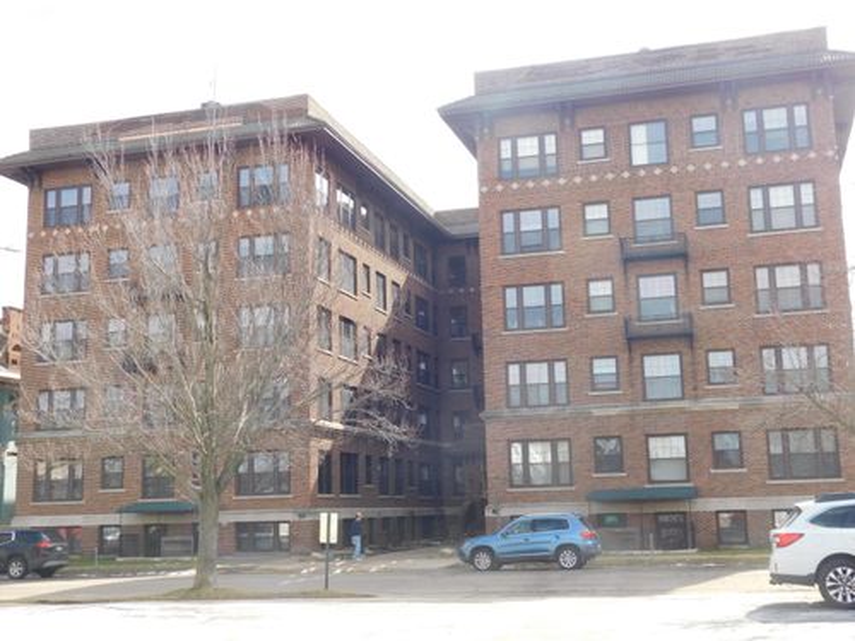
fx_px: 1111
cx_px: 428
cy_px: 320
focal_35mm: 45
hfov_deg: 42.1
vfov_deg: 32.2
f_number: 3.7
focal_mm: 8
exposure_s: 1/320
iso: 125
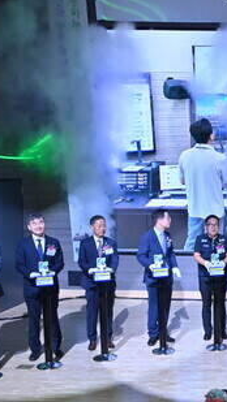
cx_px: 316
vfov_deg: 39.8
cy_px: 232
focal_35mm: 52
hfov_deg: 20.5
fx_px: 556
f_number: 2.8
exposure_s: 1/400
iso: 1250
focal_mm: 24
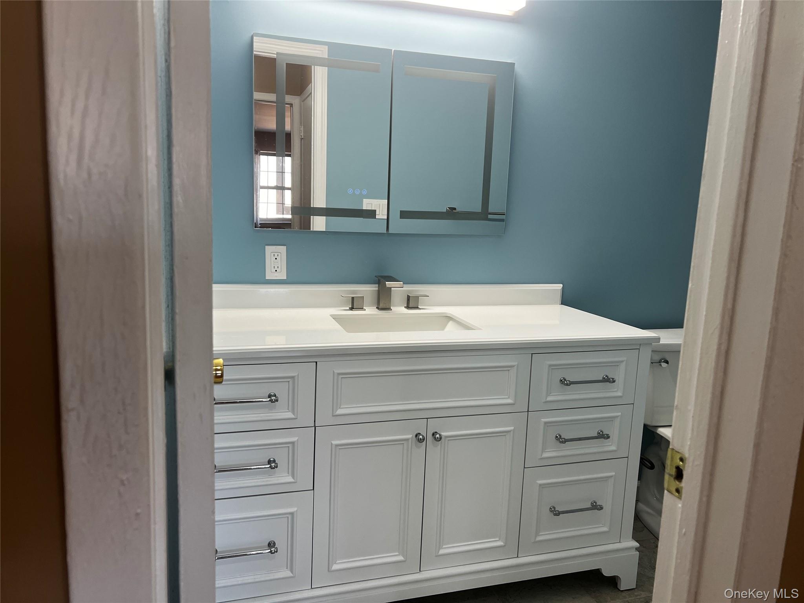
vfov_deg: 53.1
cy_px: 302
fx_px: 604
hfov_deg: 67.3
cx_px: 402
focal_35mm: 26
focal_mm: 5.7
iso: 100
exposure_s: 1/120
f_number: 1.5
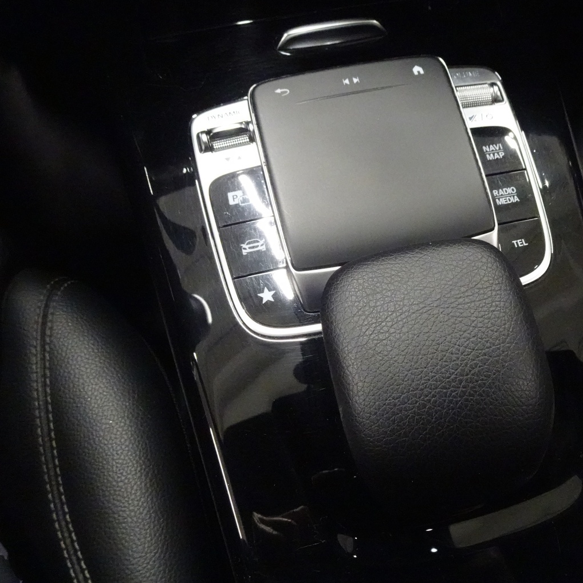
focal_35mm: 30
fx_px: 572
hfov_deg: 52.9
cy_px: 304
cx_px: 393
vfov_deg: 54.0
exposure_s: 1/30
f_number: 3.5
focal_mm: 4.25
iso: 2000
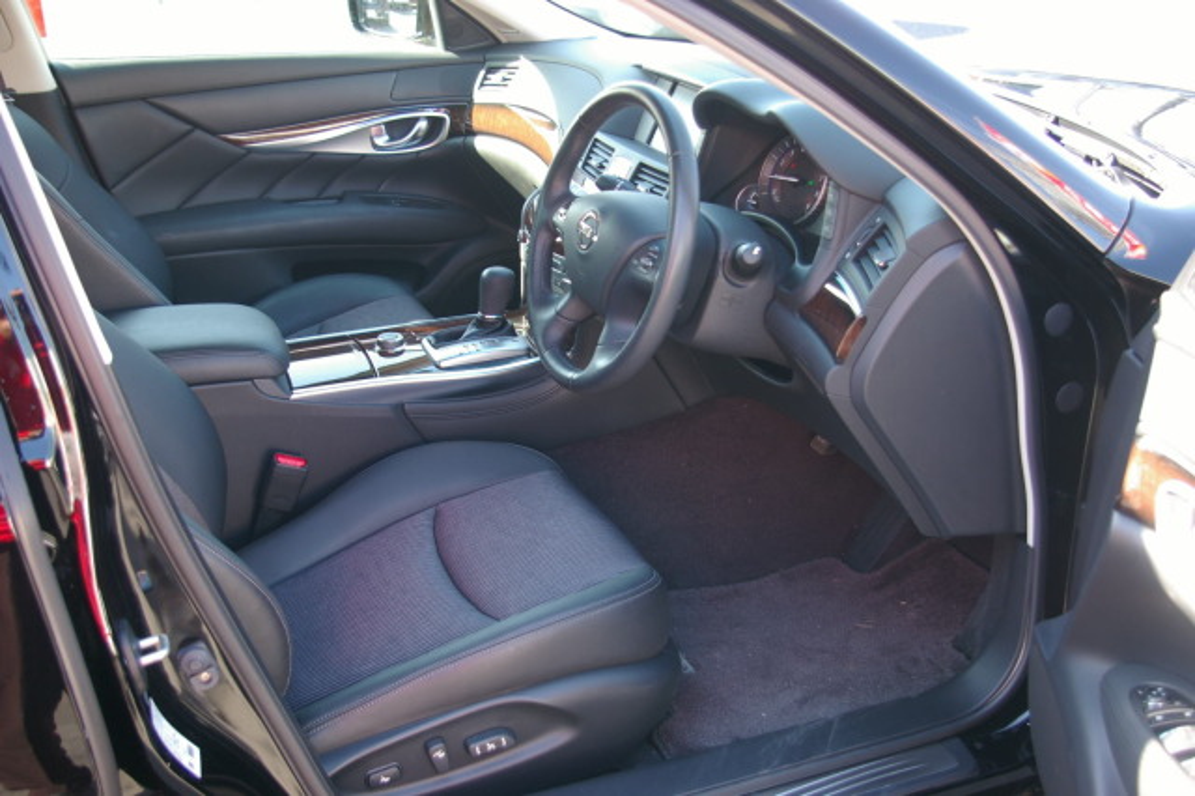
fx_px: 1294
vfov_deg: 34.2
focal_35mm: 39
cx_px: 598
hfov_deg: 49.6
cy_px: 398
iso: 200
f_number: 4
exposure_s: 1/45
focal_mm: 26
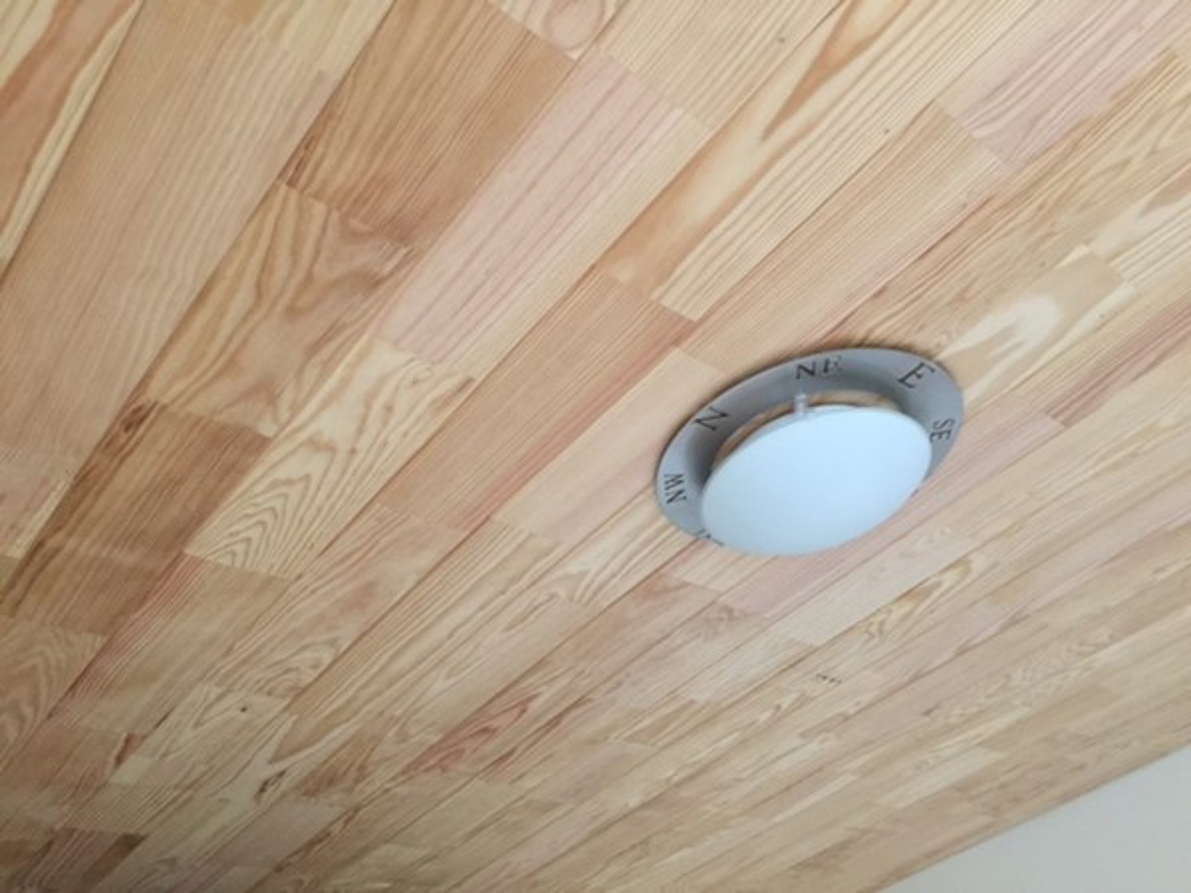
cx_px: 596
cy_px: 446
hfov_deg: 61.7
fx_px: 998
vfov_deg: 48.2
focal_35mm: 29
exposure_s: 1/10
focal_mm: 4.15
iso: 100
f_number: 2.2
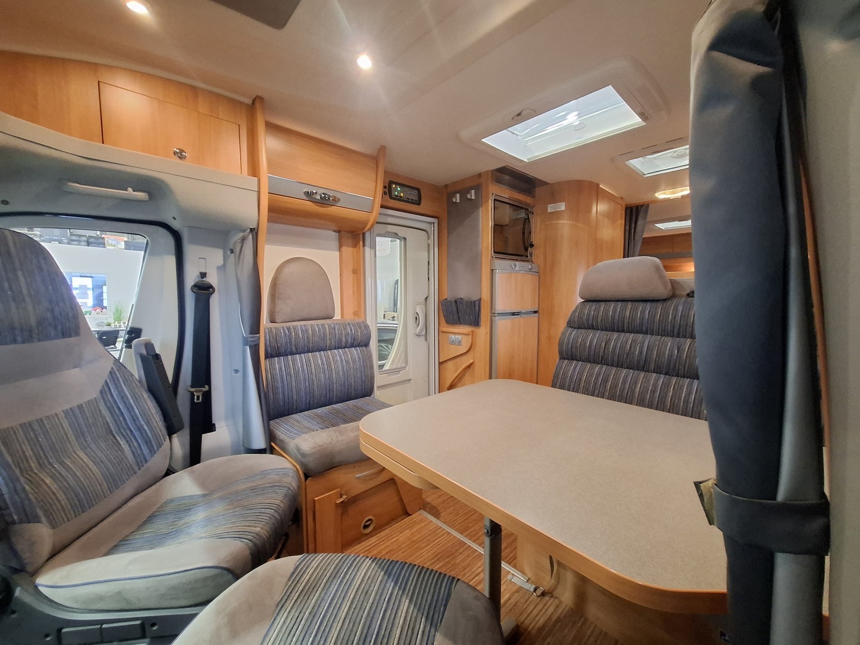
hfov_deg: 106.2
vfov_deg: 89.9
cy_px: 322
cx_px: 430
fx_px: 323
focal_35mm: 13
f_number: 2.2
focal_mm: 1.74
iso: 500
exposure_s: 1/20
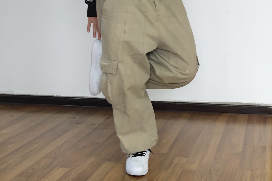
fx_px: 506
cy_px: 55
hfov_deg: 29.4
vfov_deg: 20.2
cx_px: 216
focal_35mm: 67
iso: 185
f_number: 1.8
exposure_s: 1/50
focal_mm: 4.27
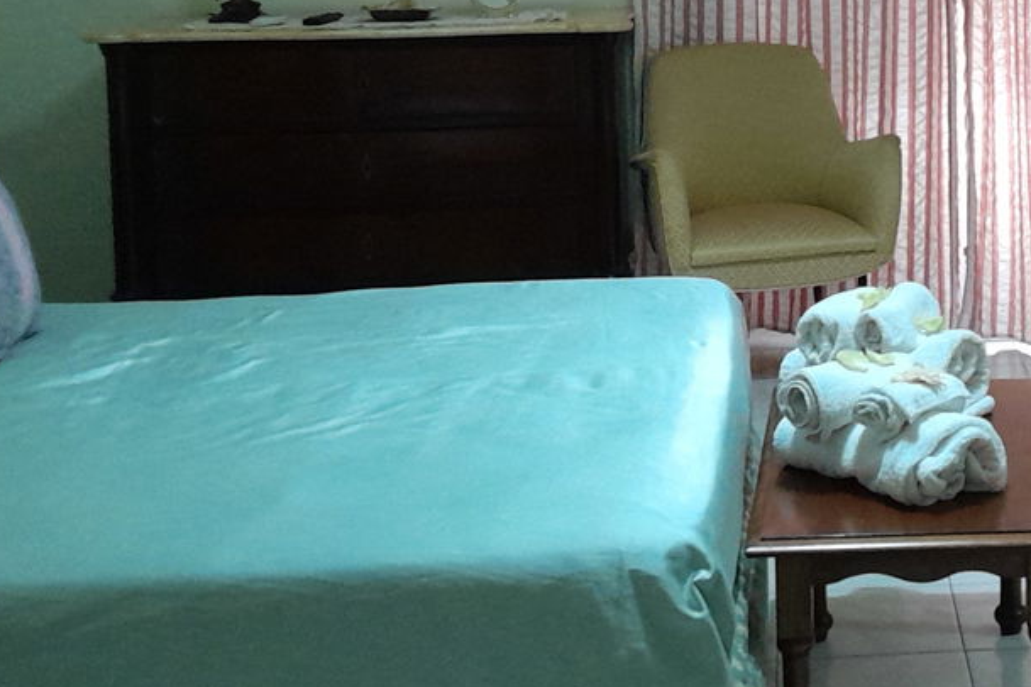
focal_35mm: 71
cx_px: 953
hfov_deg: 27.3
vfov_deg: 18.8
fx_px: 2033
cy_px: 32
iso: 640
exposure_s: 1/25
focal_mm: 3.98
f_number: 1.8
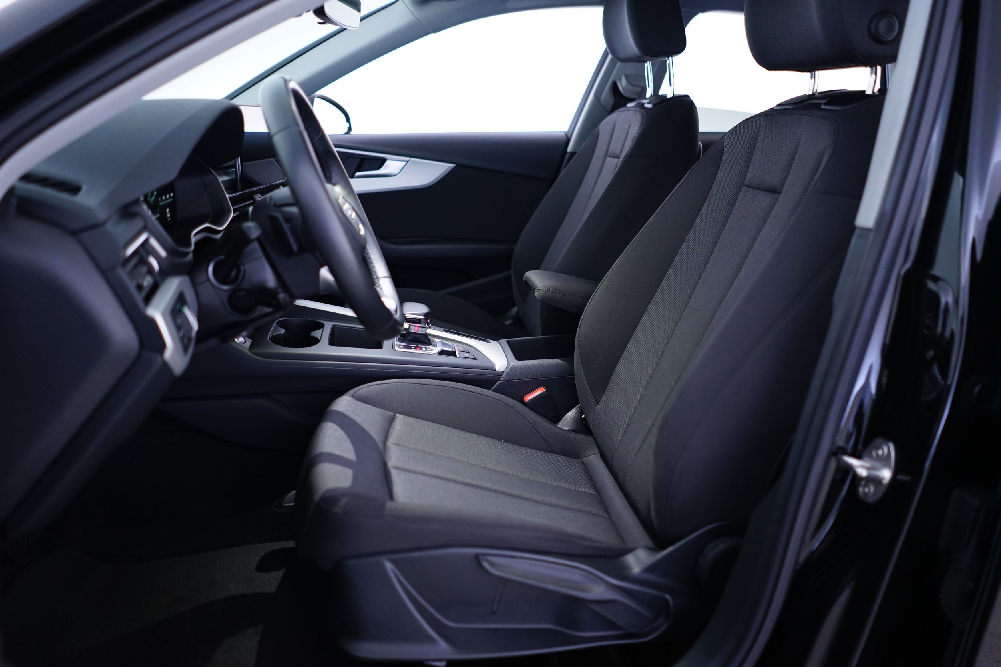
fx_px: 779
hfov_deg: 65.5
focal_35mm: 28
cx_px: 500
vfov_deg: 46.4
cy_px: 334
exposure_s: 1/25
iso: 800
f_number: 2
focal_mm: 28
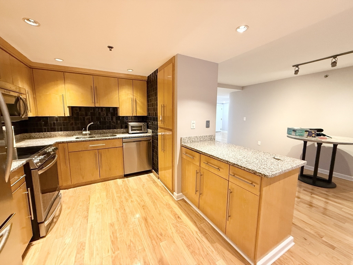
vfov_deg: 85.7
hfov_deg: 102.1
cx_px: 176
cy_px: 132
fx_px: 143
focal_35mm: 14
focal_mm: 2.22
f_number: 2.2
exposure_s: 1/60
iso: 400
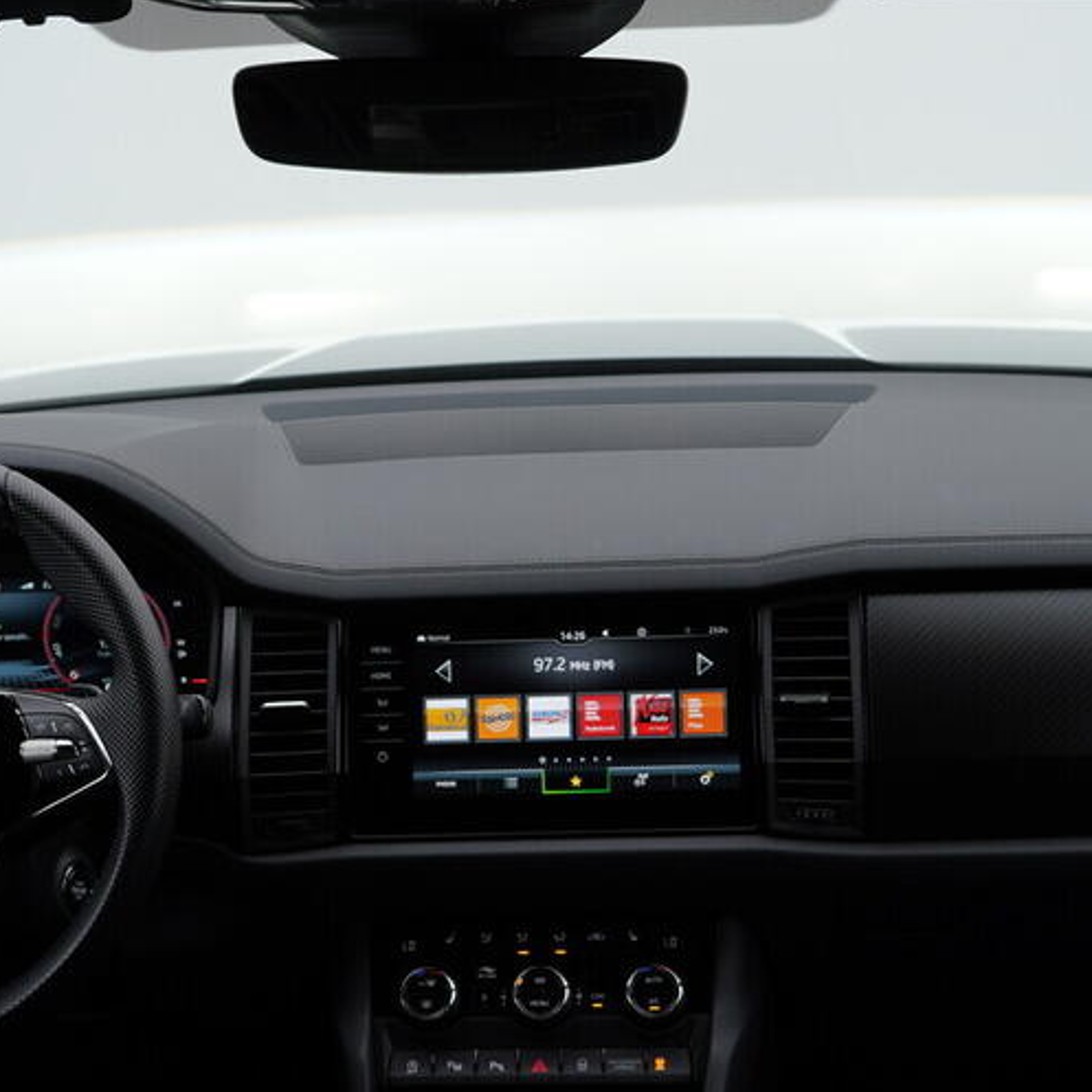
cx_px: 549
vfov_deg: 27.2
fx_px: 2248
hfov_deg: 27.3
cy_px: 689
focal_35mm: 63
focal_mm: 24
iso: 125
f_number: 3.5
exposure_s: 1/60
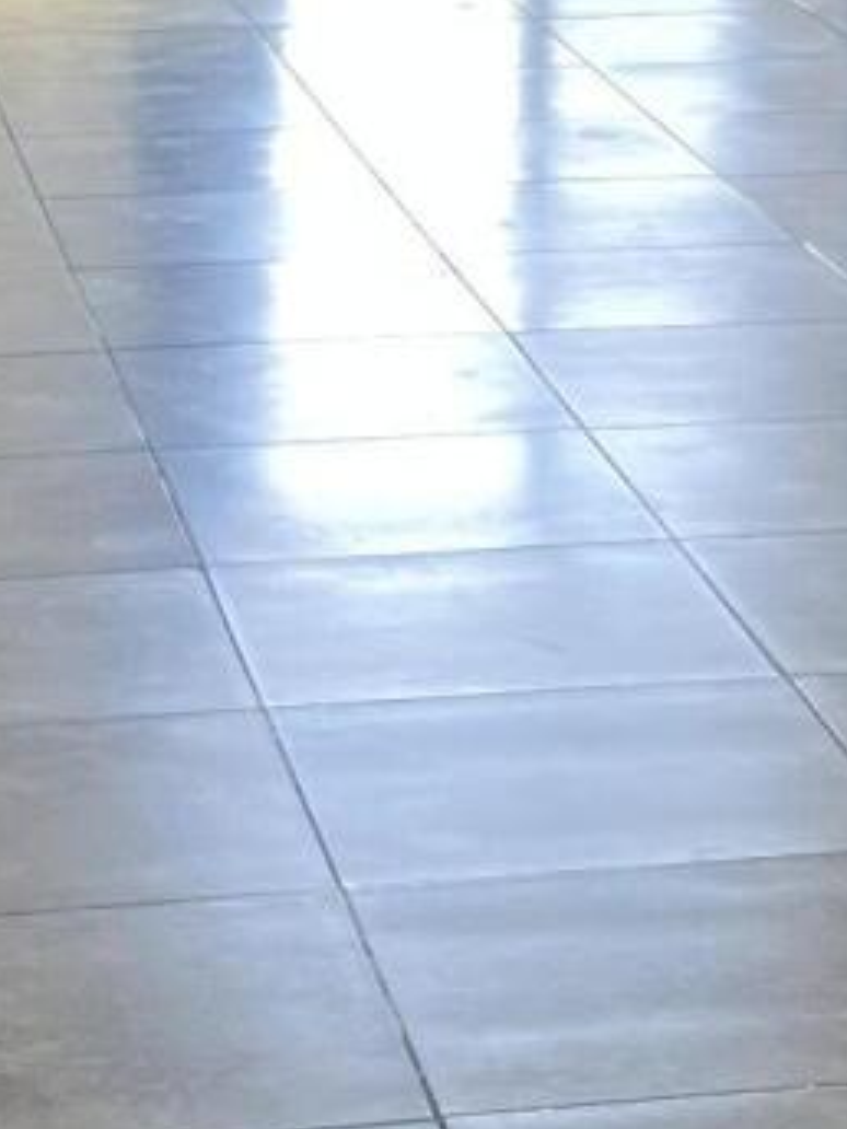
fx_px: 4926
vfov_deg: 12.7
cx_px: 657
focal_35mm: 151
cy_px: -325
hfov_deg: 9.8
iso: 64
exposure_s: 1/121
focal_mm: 5.7
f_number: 1.5
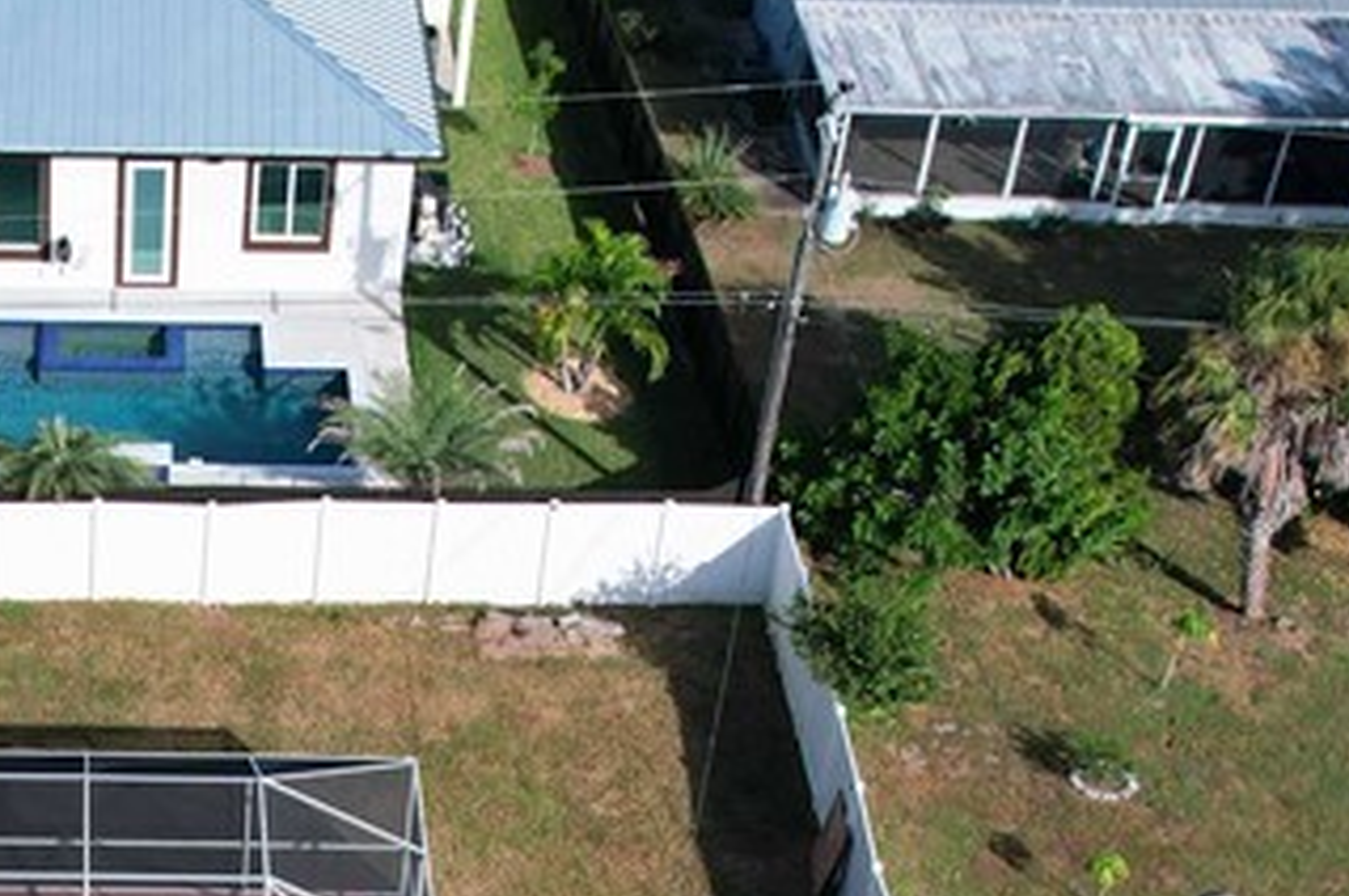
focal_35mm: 75
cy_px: 1306
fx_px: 2807
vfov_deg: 16.6
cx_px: -25
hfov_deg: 25.6
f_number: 2.8
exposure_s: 1/1250
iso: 100
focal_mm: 8.38
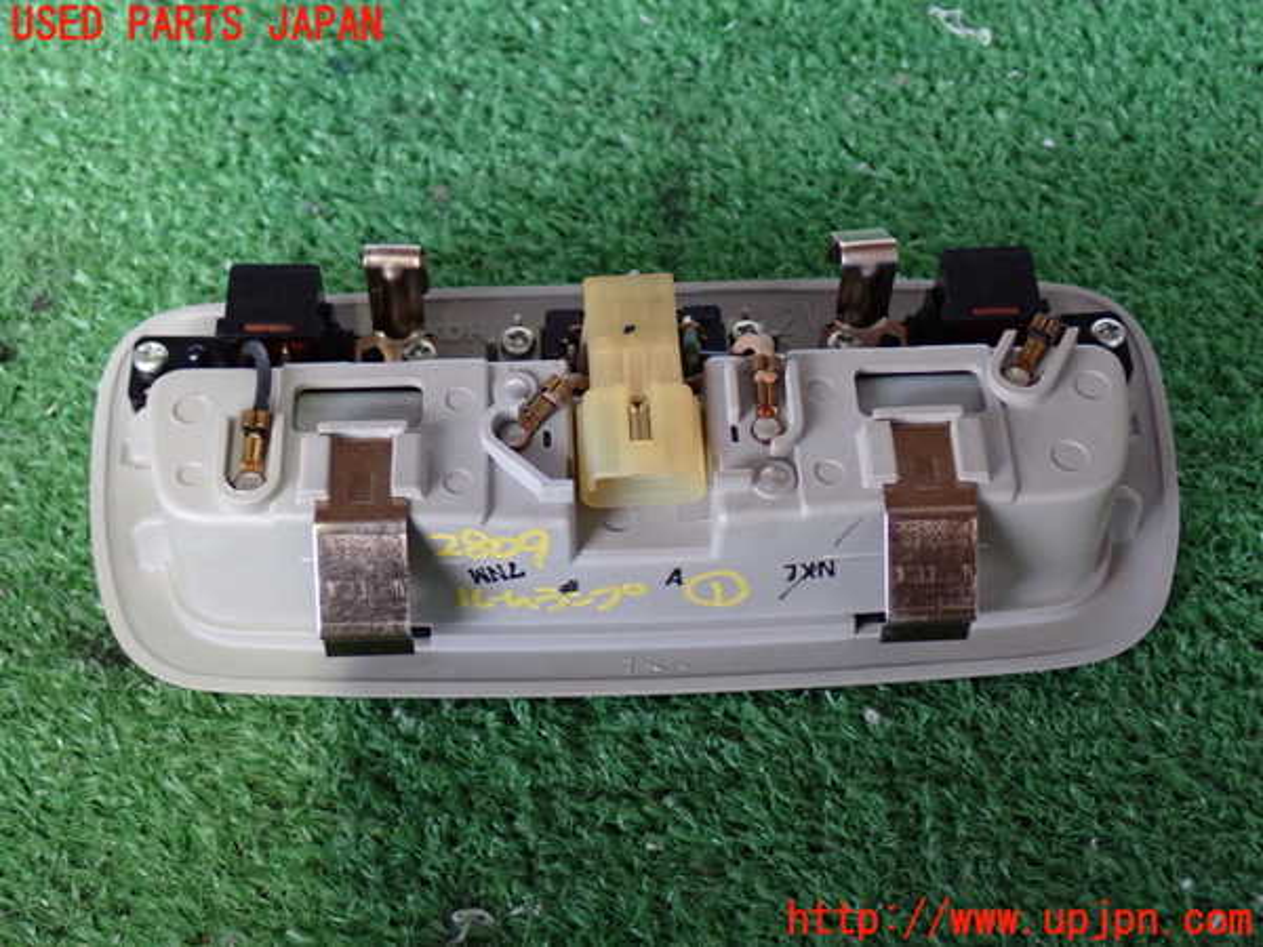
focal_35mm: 54
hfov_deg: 35.5
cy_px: 474
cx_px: 632
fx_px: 1970
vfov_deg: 27.0
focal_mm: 9.65
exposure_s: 1/30
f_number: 3.3
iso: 800
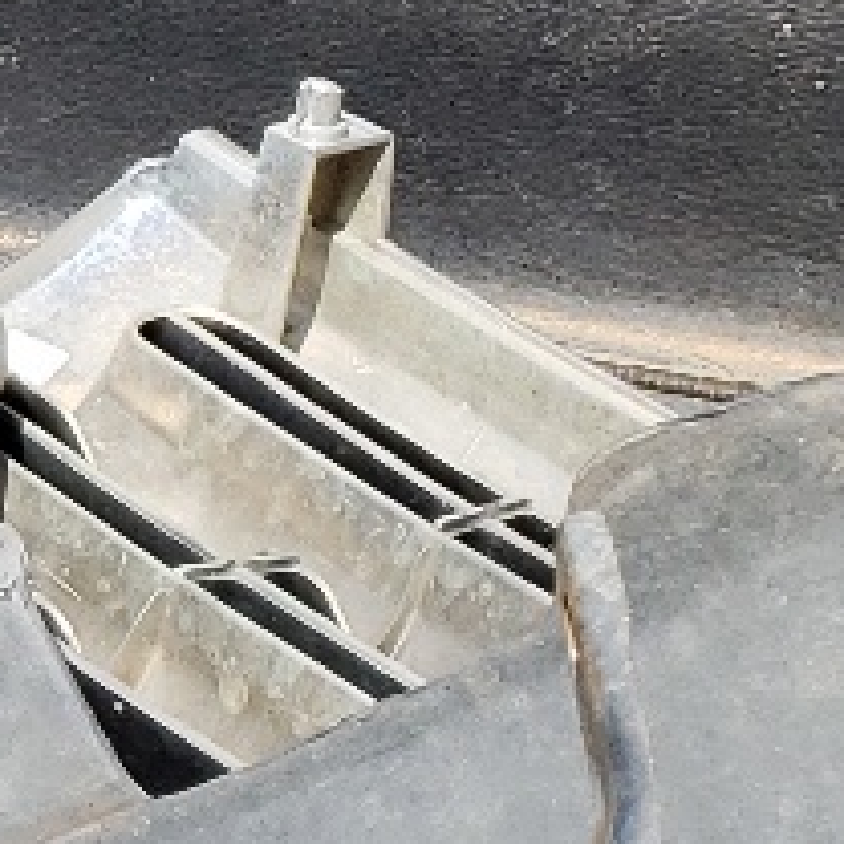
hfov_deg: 8.8
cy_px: 637
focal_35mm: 177
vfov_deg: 9.9
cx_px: -1303
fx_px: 4883
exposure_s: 1/2500
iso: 50
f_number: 1.5
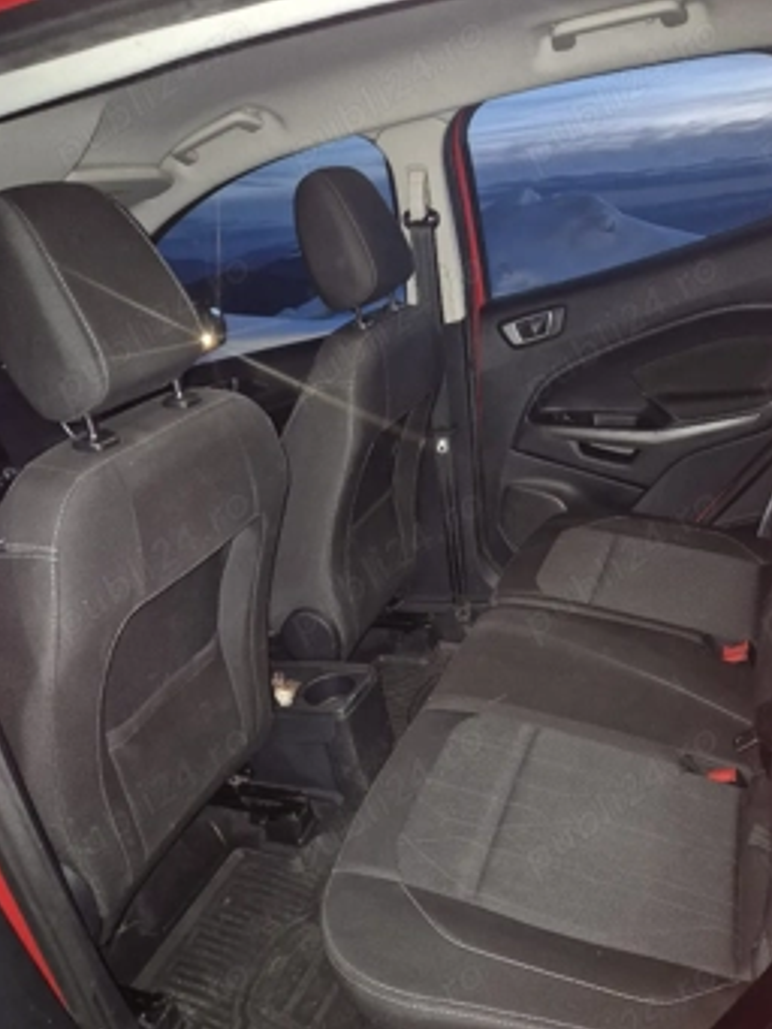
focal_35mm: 27
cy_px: 601
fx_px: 802
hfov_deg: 51.2
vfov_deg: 64.9
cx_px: 446
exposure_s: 1/10
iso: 250
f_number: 1.8
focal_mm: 5.4
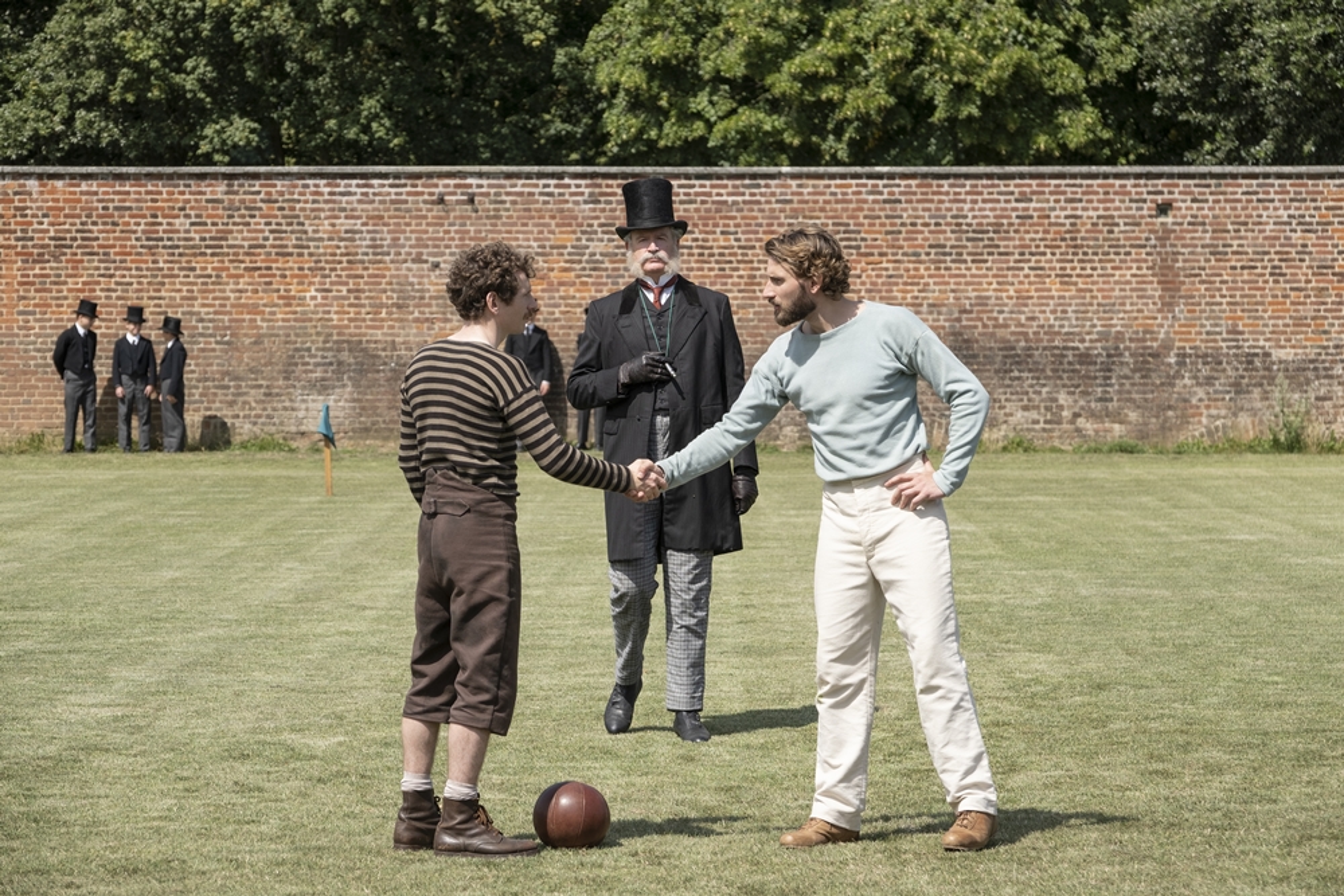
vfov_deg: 9.7
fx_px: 5302
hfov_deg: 14.4
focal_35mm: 142
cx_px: 672
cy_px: 448
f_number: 6.4
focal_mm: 94.5
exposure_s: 1/500
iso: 160
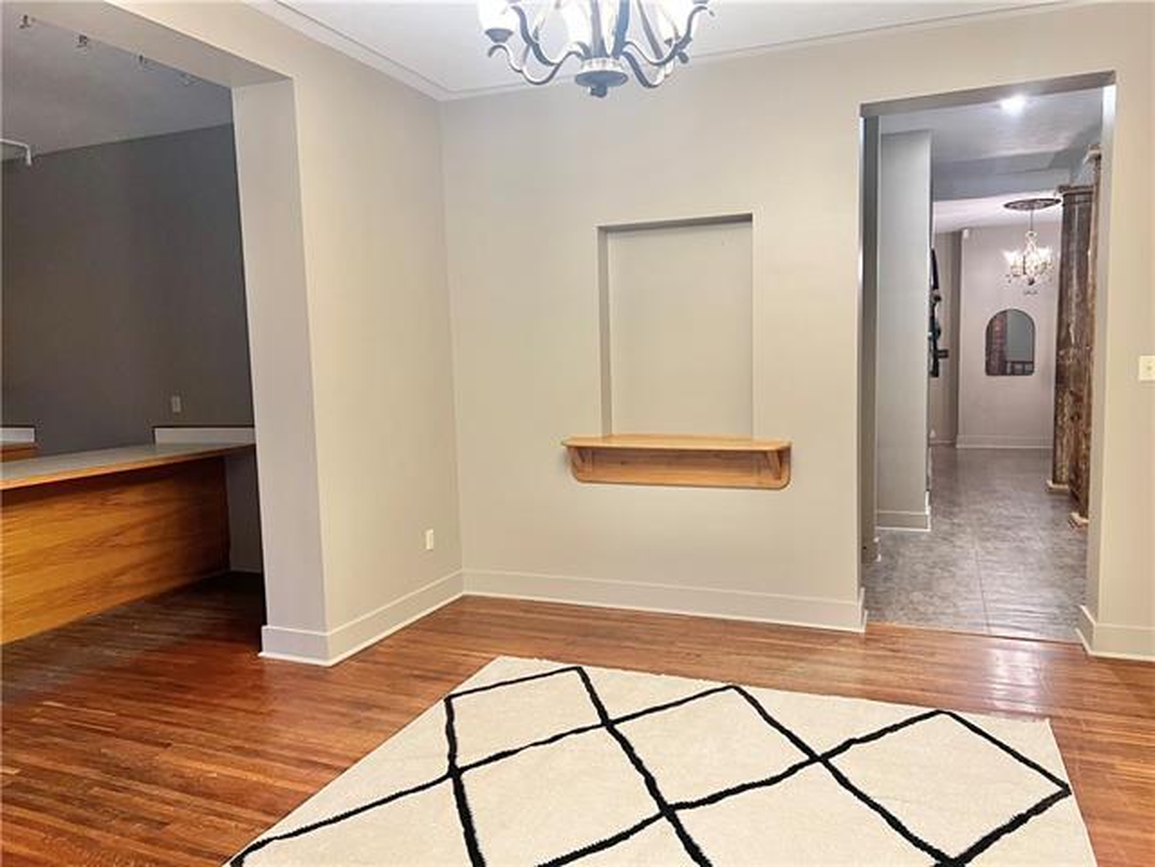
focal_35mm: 26
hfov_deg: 67.3
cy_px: 434
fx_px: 868
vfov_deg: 53.1
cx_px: 578
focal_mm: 5.7
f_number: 1.5
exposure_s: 1/60
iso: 250
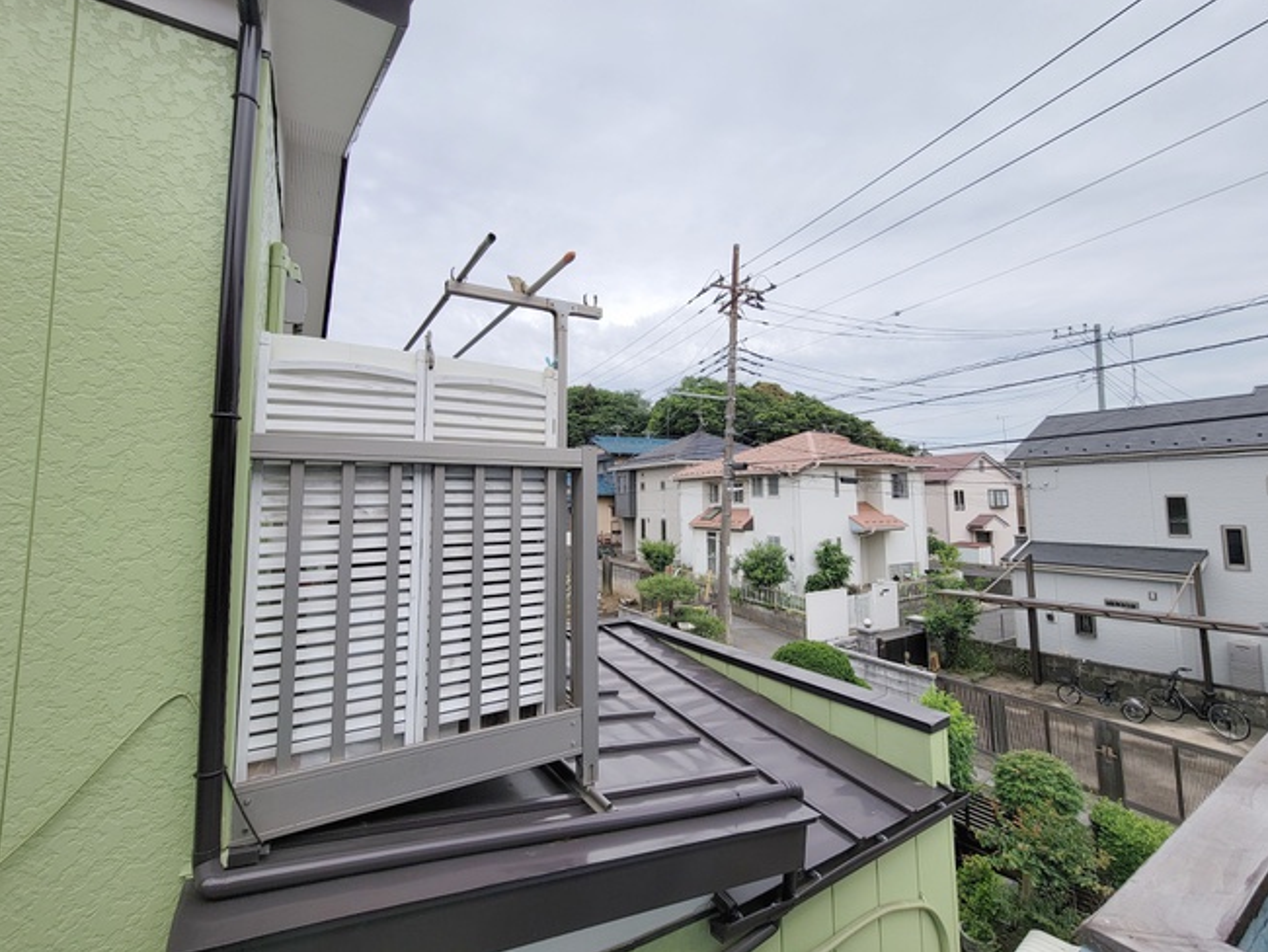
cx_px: 650
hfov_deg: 102.0
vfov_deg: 85.6
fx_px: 513
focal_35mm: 14
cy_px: 450
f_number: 2.2
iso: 50
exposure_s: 1/671
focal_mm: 2.2
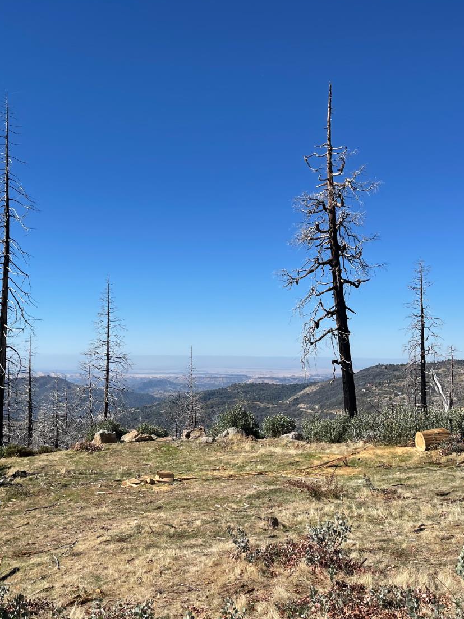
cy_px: 310
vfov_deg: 54.0
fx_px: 608
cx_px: 173
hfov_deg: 41.5
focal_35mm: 34
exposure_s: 1/4902
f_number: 1.6
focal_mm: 5.1
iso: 32
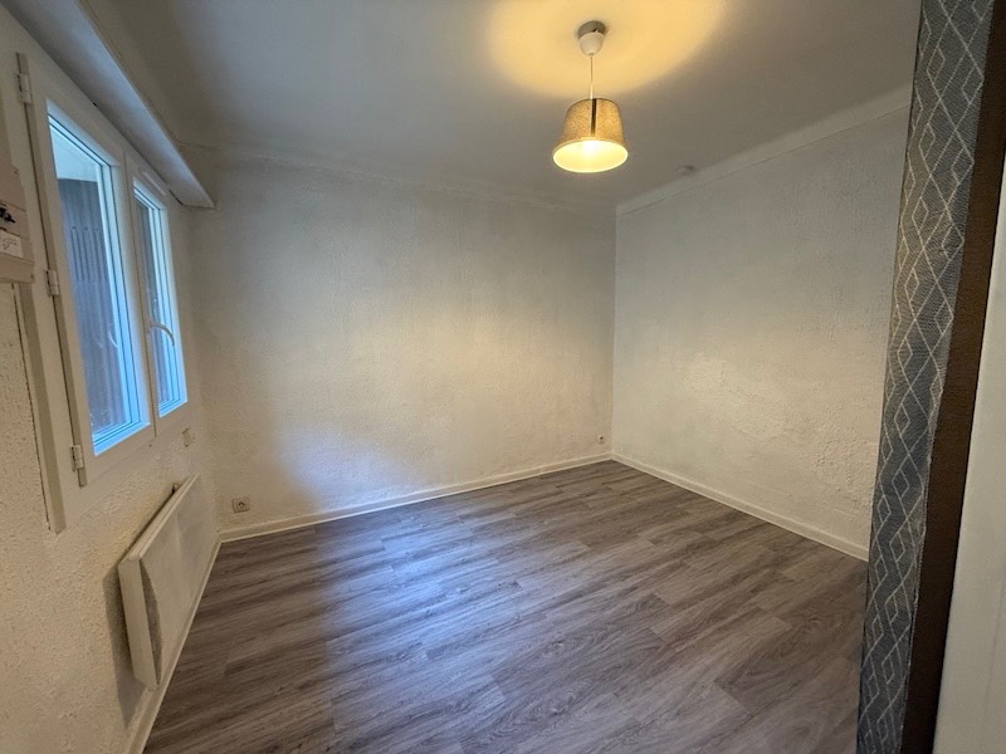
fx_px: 407
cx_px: 503
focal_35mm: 14
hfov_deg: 102.1
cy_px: 377
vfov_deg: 85.7
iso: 320
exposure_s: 1/50
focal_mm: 2.22
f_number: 2.2
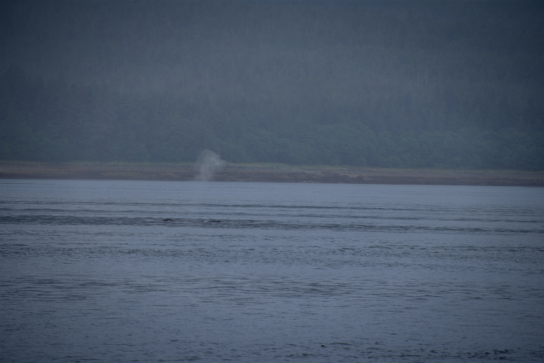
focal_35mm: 300
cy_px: 182
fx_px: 4534
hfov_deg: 6.9
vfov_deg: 4.6
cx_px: 272
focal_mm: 300
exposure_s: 1/640
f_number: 5.6
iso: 100
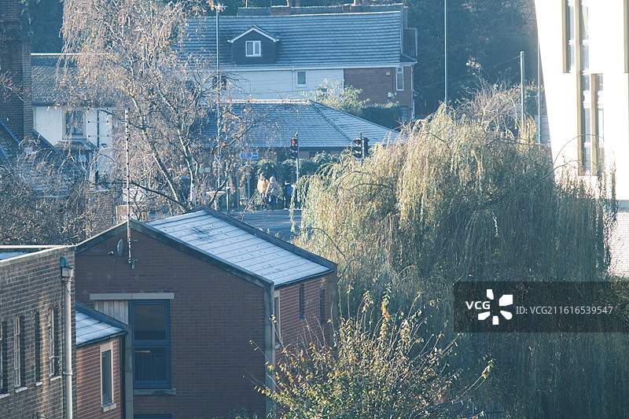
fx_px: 6026
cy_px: 210
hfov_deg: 6.0
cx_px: 314
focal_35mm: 345
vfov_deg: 4.0
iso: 200
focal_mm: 230
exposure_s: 1/58
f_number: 6.7
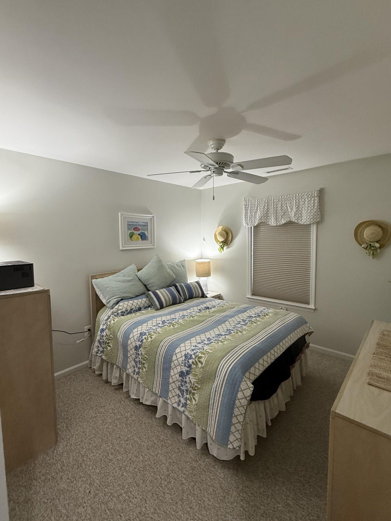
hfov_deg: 78.1
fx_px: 241
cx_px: 192
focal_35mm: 16
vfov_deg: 94.5
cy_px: 255
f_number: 2.2
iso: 400
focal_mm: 2.22
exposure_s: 1/120
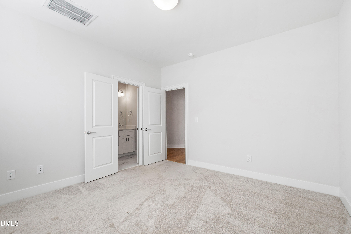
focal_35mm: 15
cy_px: 117
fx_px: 146
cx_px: 176
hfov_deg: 100.4
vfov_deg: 77.3
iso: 100
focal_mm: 10
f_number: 8
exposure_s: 1/25
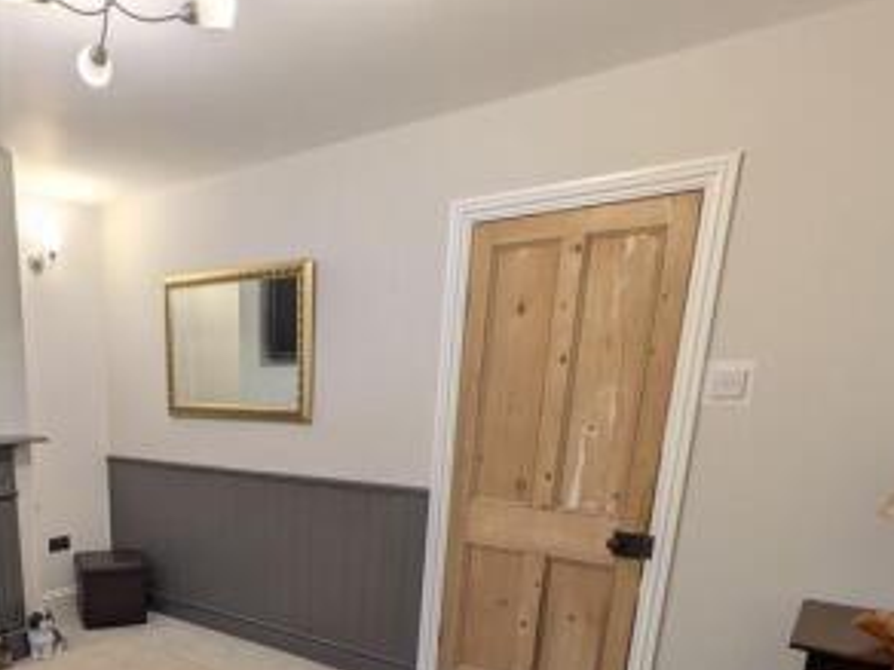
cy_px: 571
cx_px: 250
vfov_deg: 46.1
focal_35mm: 28
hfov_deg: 60.7
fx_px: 723
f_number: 2.2
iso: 39
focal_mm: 1.85
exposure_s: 1/25.3
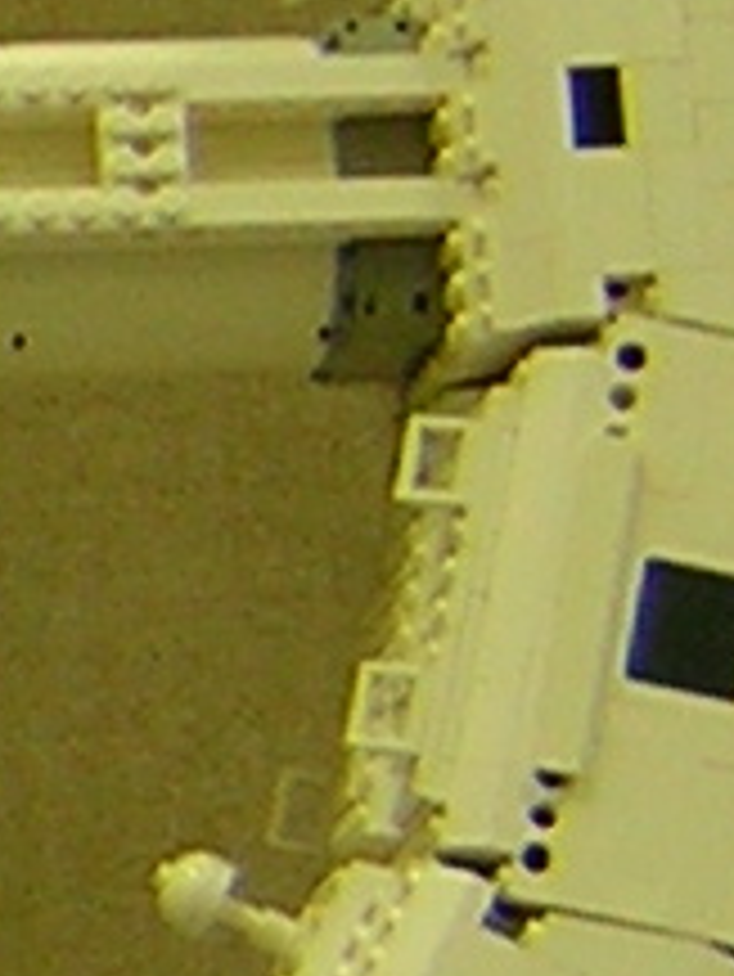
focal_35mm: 295
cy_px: 571
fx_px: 8332
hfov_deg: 4.7
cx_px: -1725
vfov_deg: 6.7
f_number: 2.7
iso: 50
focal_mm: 5.2
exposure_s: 1/11.1
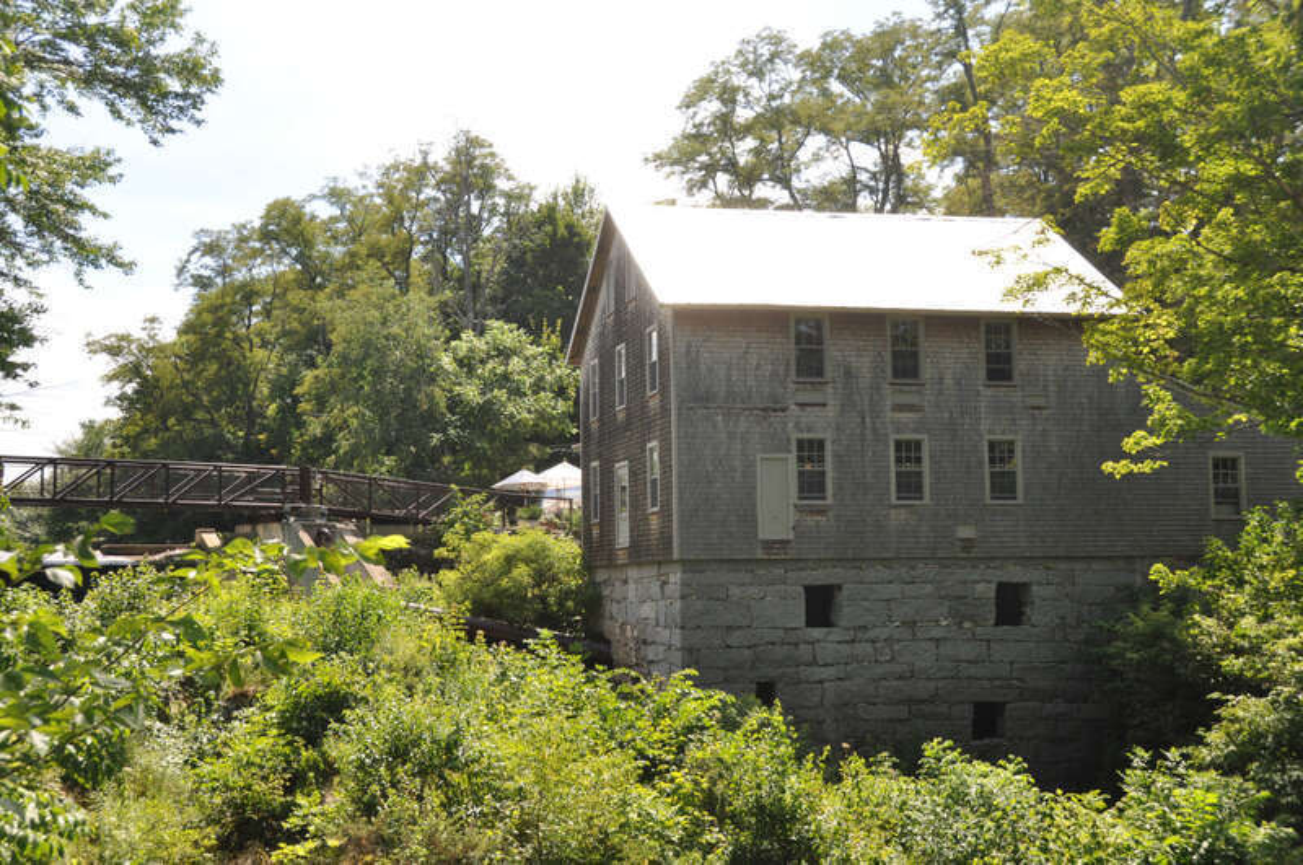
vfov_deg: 28.0
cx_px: 652
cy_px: 432
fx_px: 1735
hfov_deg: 41.2
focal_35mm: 48
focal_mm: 32
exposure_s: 1/640
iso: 400
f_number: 7.1
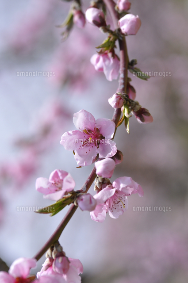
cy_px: 142
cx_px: 94
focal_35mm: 158
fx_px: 1237
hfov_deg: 8.7
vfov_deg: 13.1
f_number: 8
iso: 200
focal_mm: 105
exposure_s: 1/750
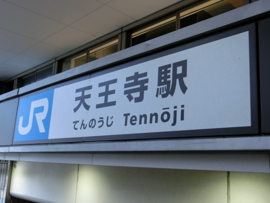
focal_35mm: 39
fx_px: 304
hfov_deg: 47.9
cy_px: 102
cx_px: 135
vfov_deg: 36.8
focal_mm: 6.9
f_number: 4.1
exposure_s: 1/125
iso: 250
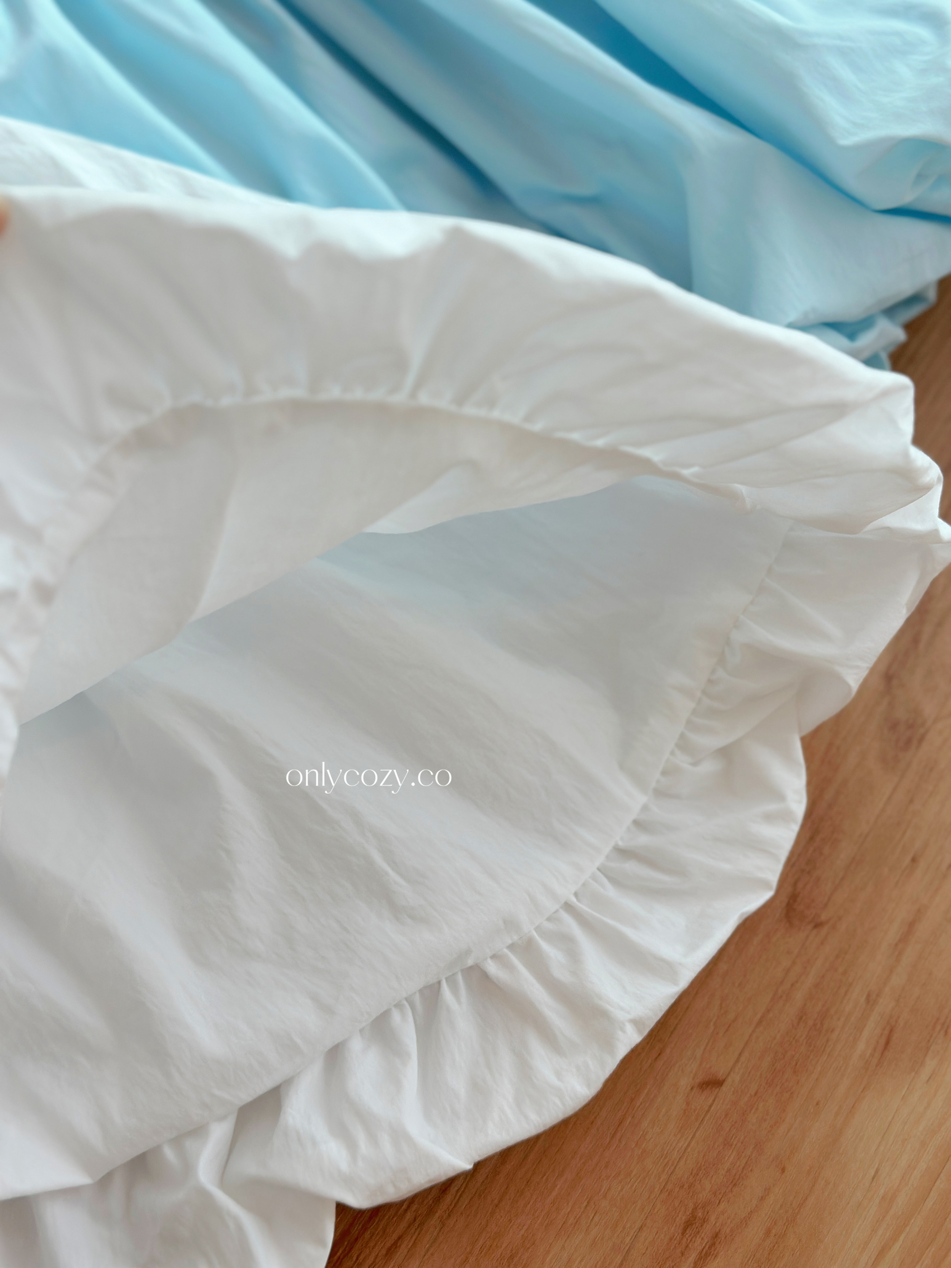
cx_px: 476
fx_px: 1758
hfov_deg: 30.3
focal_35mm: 48
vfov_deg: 39.7
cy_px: 634
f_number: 1.78
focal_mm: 6.86
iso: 80
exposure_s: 1/262
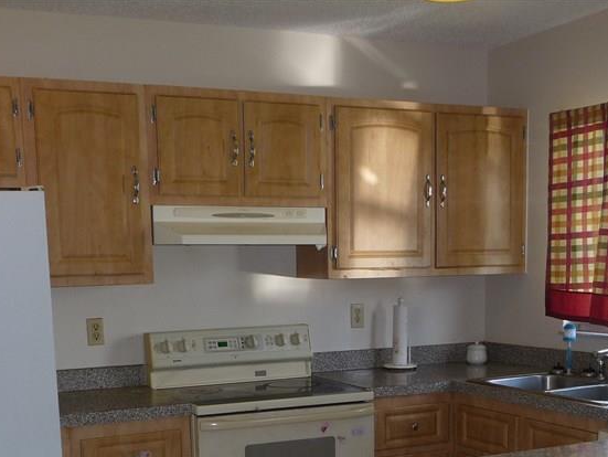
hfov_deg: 36.8
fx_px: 914
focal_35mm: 52
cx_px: 307
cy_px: 422
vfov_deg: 27.0
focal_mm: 4.7
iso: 100
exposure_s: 1/30
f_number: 3.3
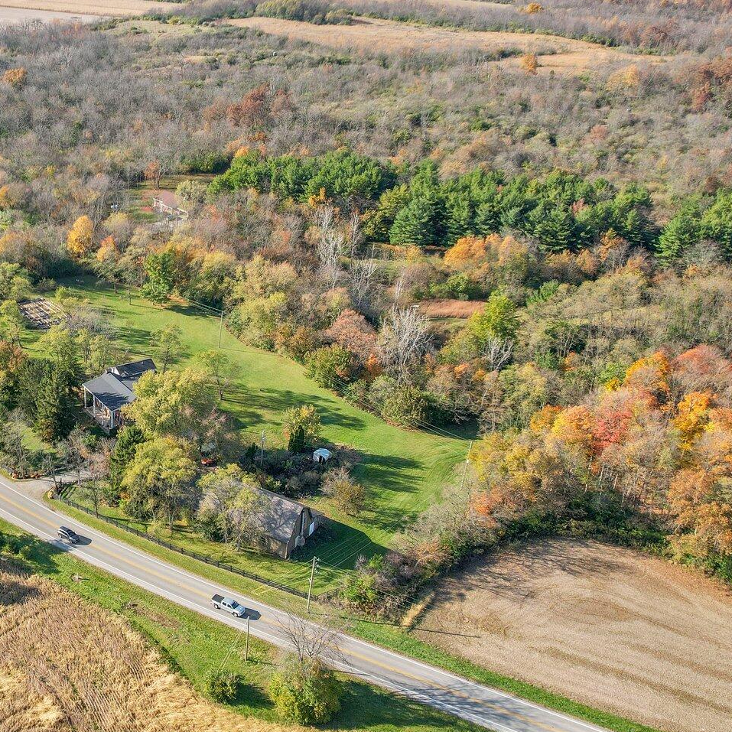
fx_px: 957
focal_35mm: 40
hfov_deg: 39.3
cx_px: 96
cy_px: 351
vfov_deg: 41.9
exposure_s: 1/1000
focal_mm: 8.38
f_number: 2.8
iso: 150
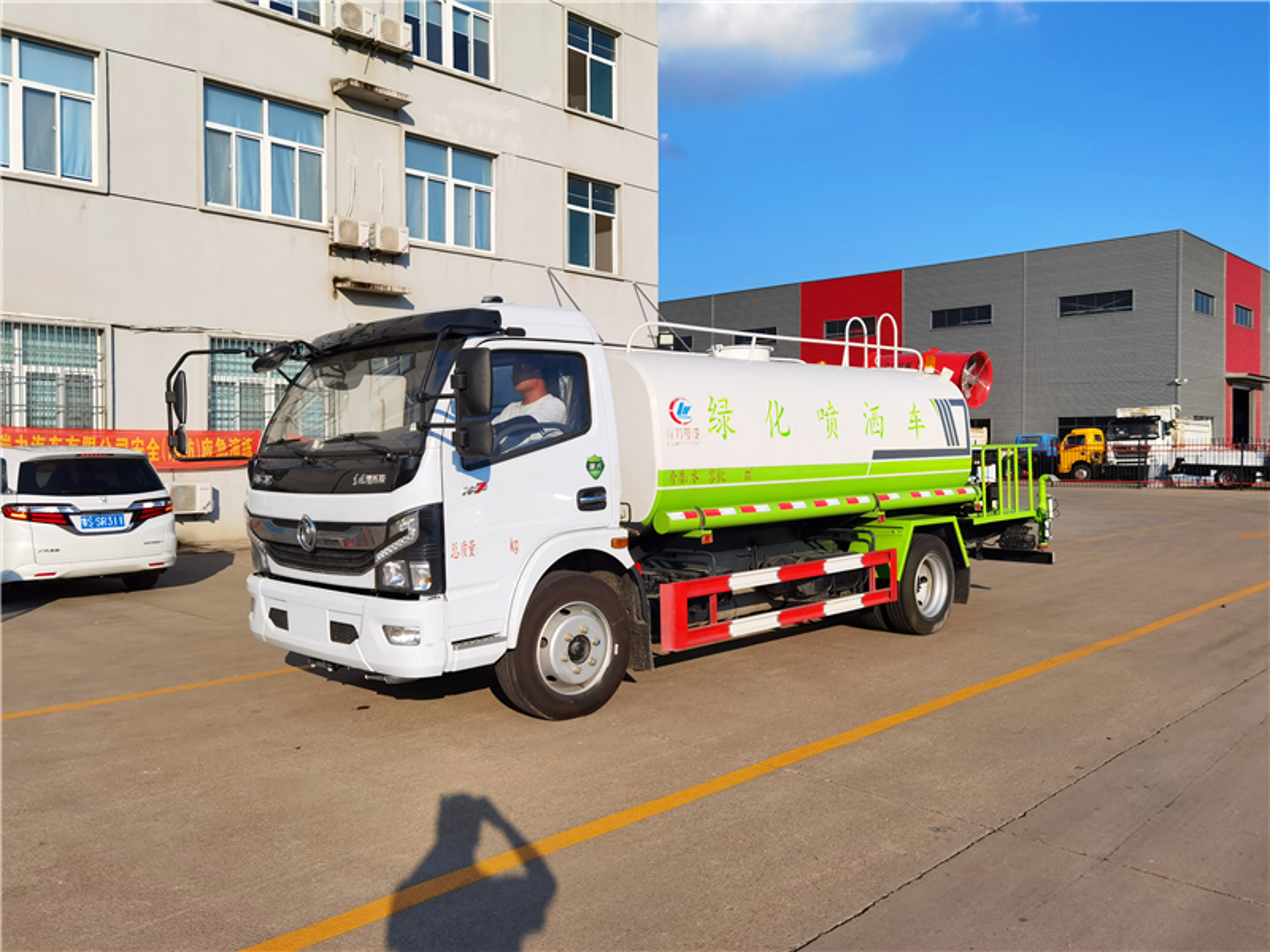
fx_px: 991
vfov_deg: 51.4
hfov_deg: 65.3
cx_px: 635
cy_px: 476
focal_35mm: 27
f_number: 1.9
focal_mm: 6.71
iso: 50
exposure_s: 1/4717
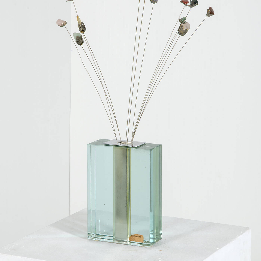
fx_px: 1072
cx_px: 130
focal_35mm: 126
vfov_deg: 13.9
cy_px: 130
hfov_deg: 13.9
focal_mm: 65
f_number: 20
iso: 125
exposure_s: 1/200
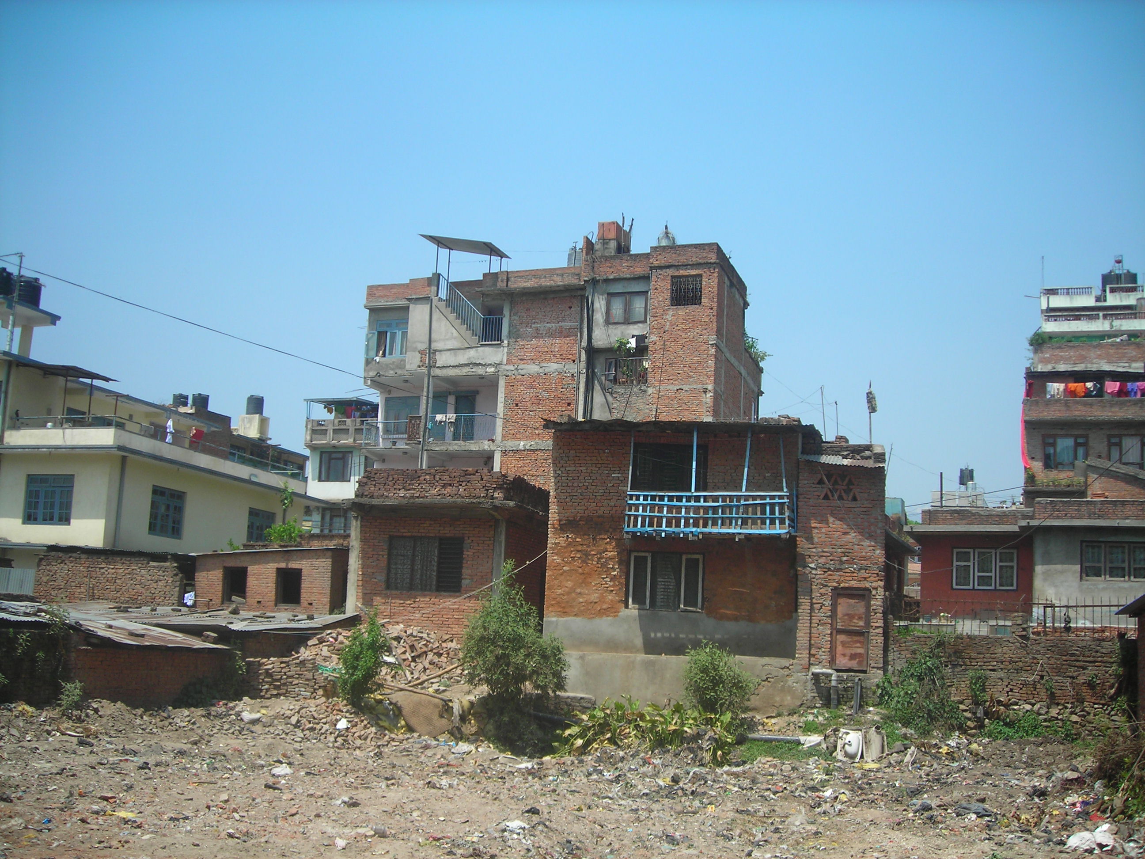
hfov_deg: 49.0
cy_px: 430
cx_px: 572
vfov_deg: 37.7
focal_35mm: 38
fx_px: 1257
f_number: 6.4
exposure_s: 1/133
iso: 50
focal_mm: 6.3
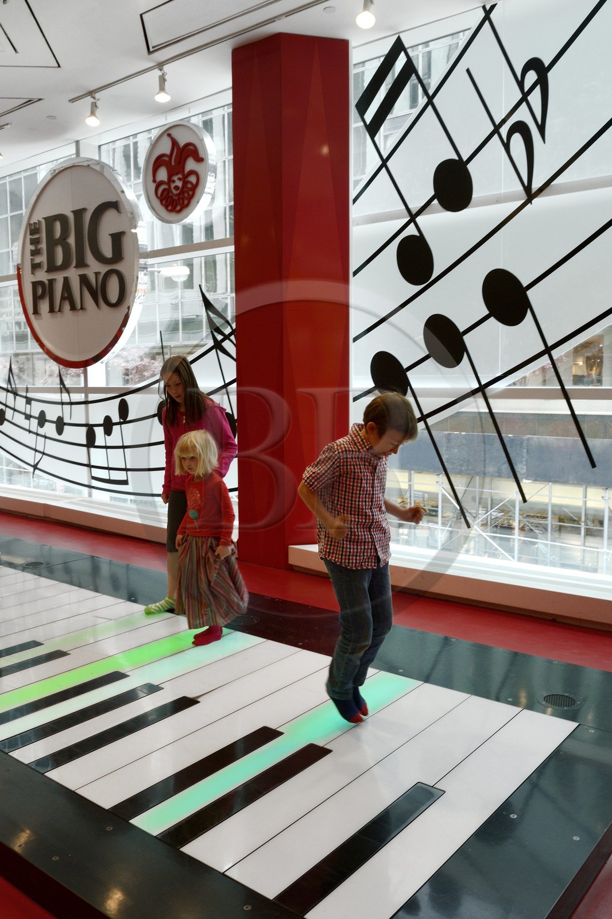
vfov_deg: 63.7
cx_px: 306
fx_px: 740
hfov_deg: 44.9
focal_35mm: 29
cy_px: 460
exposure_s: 1/80
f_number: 10
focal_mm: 29
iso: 1600
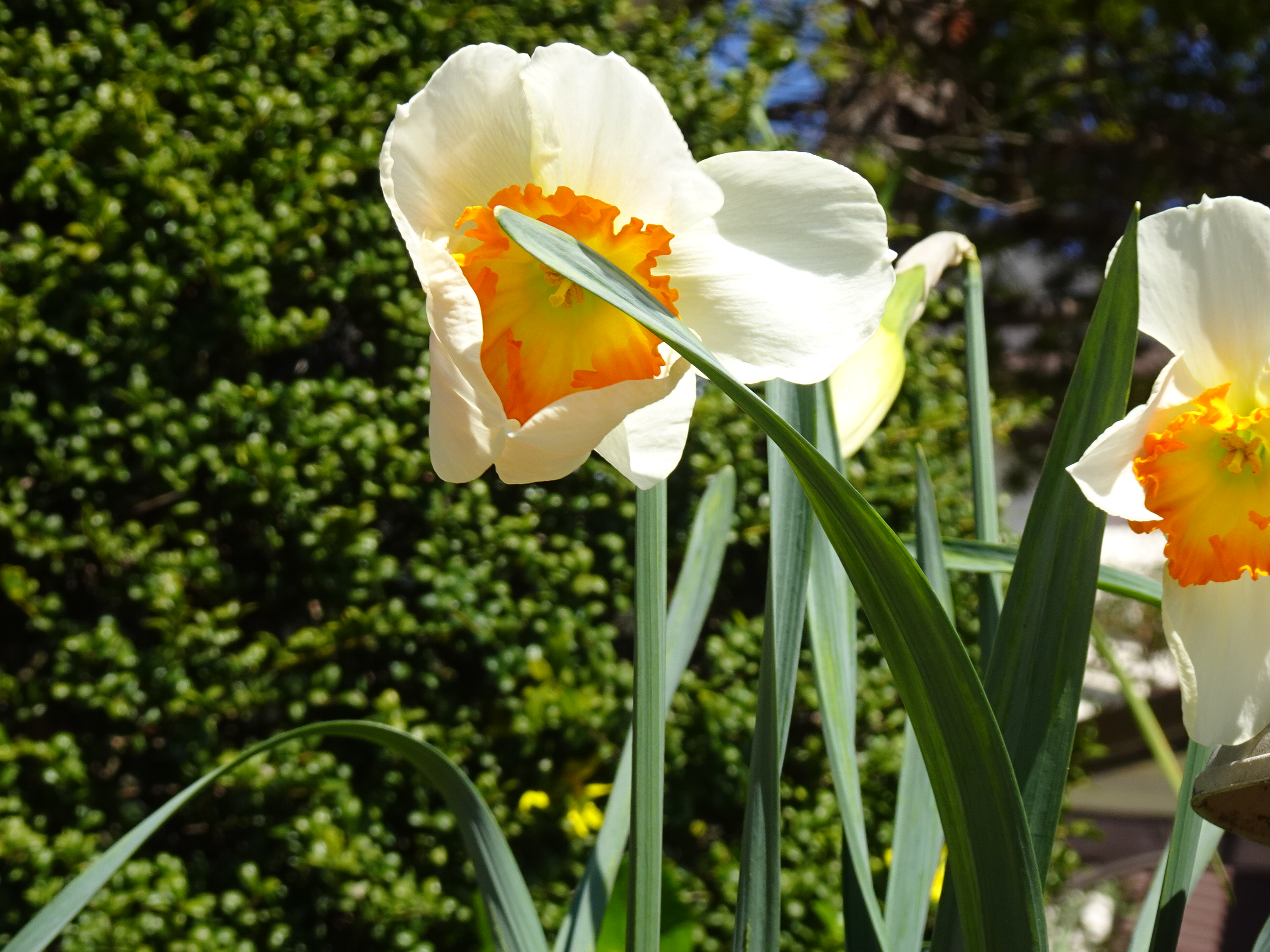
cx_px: 635
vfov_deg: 21.3
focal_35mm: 69
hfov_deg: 28.2
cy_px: 476
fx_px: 2531
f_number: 4.5
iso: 80
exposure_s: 1/400
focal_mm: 10.86
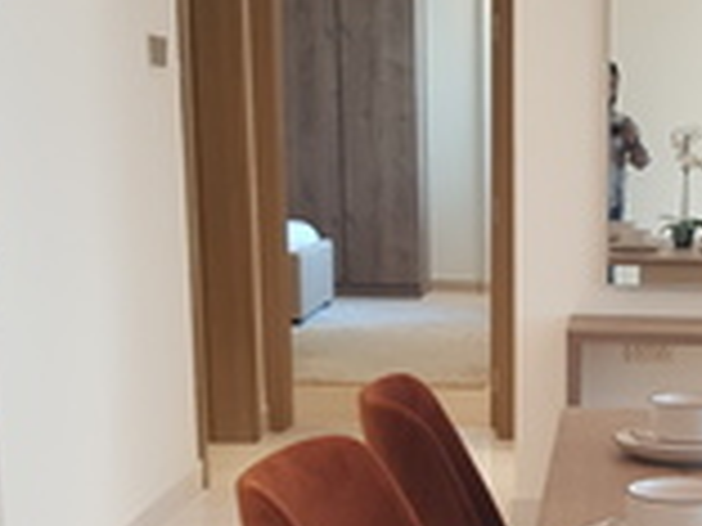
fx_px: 1541
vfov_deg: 18.8
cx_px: 781
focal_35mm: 76
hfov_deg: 23.9
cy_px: 533
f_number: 1.7
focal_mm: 4.2
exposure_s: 1/50
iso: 100
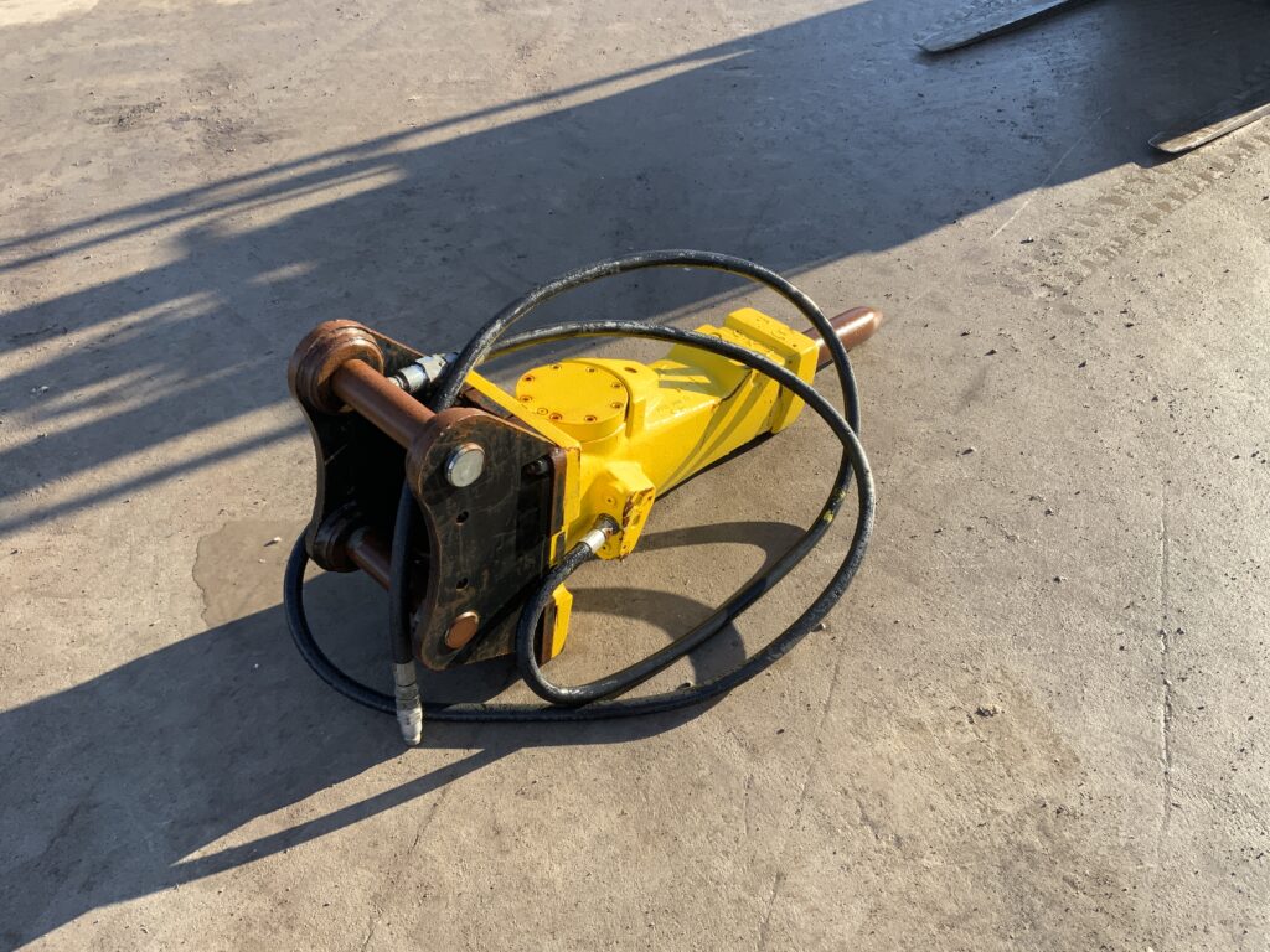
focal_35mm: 29
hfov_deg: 61.7
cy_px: 476
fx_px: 1064
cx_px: 635
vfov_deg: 48.2
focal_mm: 3
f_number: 1.8
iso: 16
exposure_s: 1/540
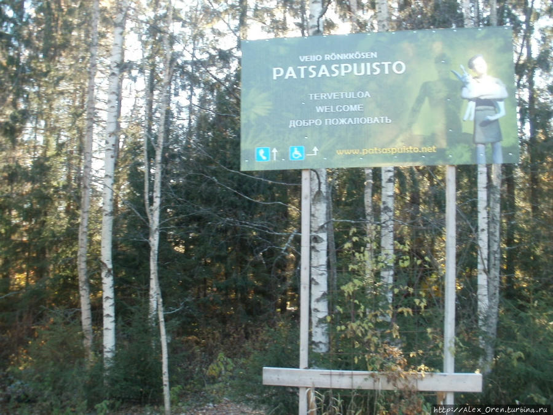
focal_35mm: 36
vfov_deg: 39.7
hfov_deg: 51.4
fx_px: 575
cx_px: 276
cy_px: 208
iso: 100
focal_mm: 6.3
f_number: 3.5
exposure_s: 1/40
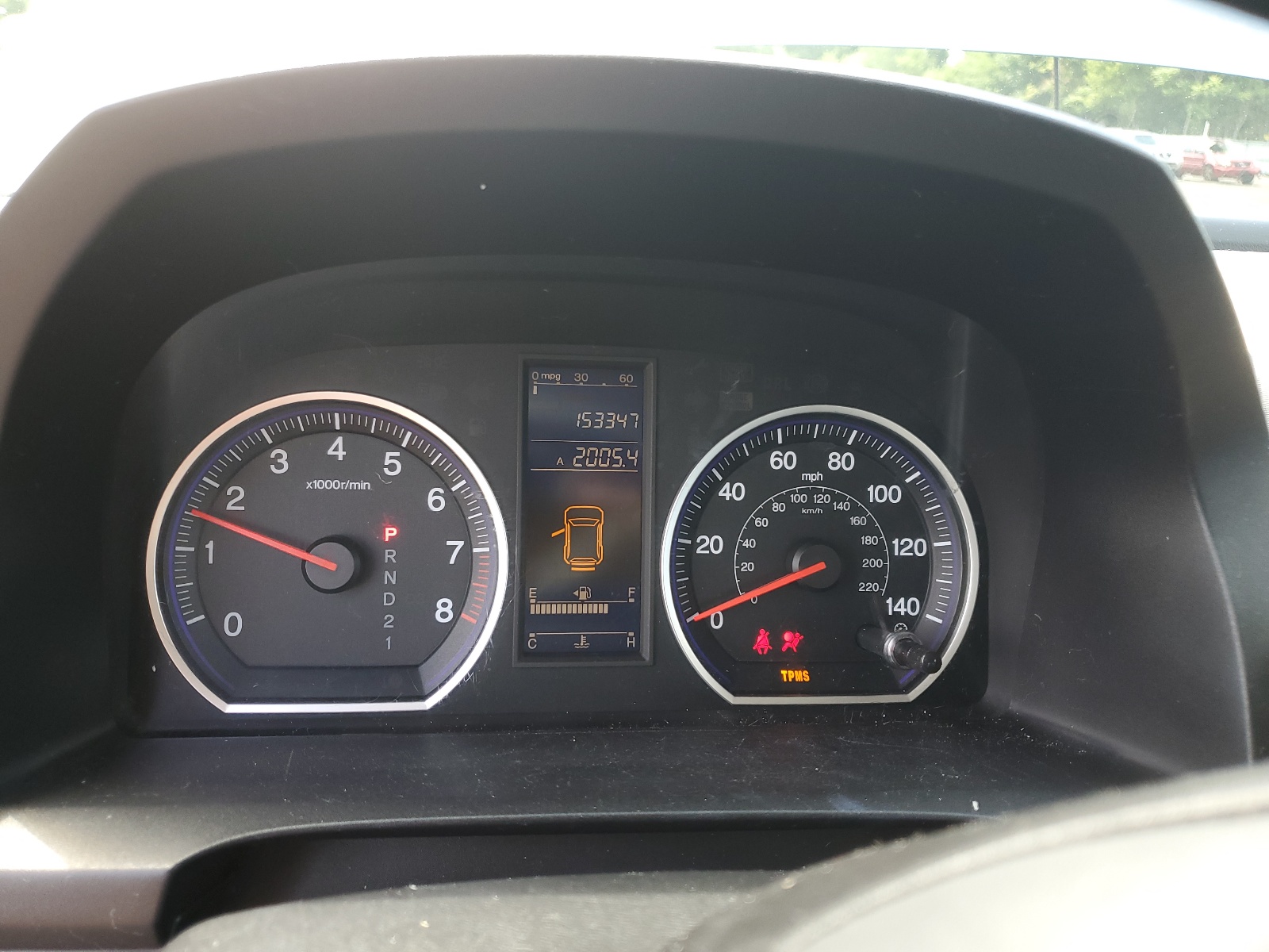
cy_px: 476
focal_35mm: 26
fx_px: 953
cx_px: 634
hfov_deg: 67.3
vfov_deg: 53.1
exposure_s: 1/120
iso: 59
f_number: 1.5
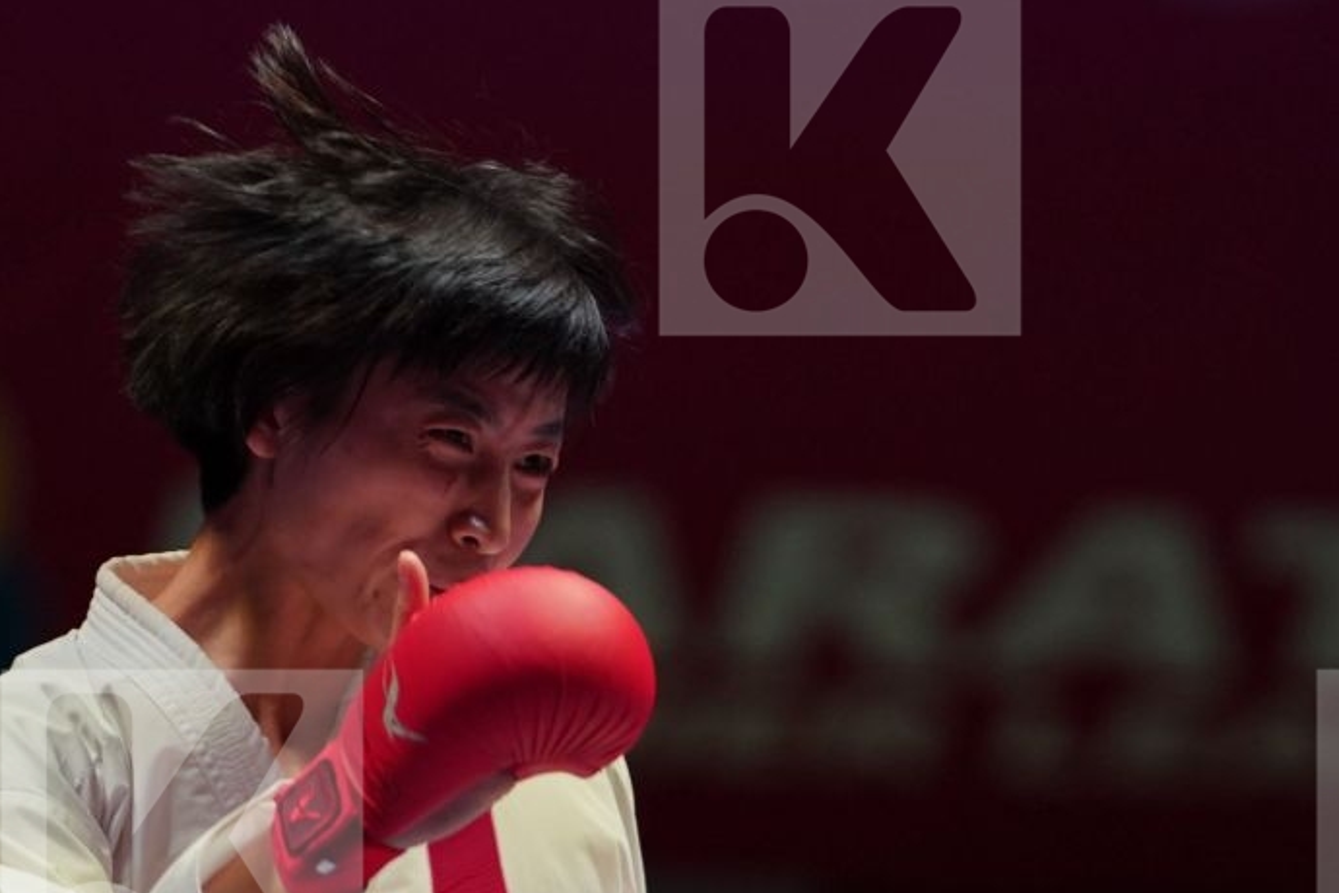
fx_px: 17071
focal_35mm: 459
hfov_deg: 4.5
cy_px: 846
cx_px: 840
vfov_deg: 3.0
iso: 1250
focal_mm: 176
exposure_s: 1/1000
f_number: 2.8
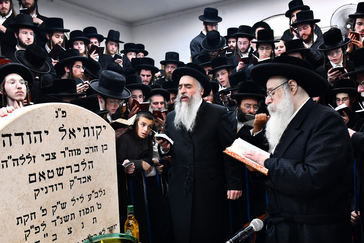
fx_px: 324
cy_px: 129
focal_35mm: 32
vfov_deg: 41.1
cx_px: 179
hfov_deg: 58.7
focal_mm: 28
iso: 2500
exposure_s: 1/125
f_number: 5.6
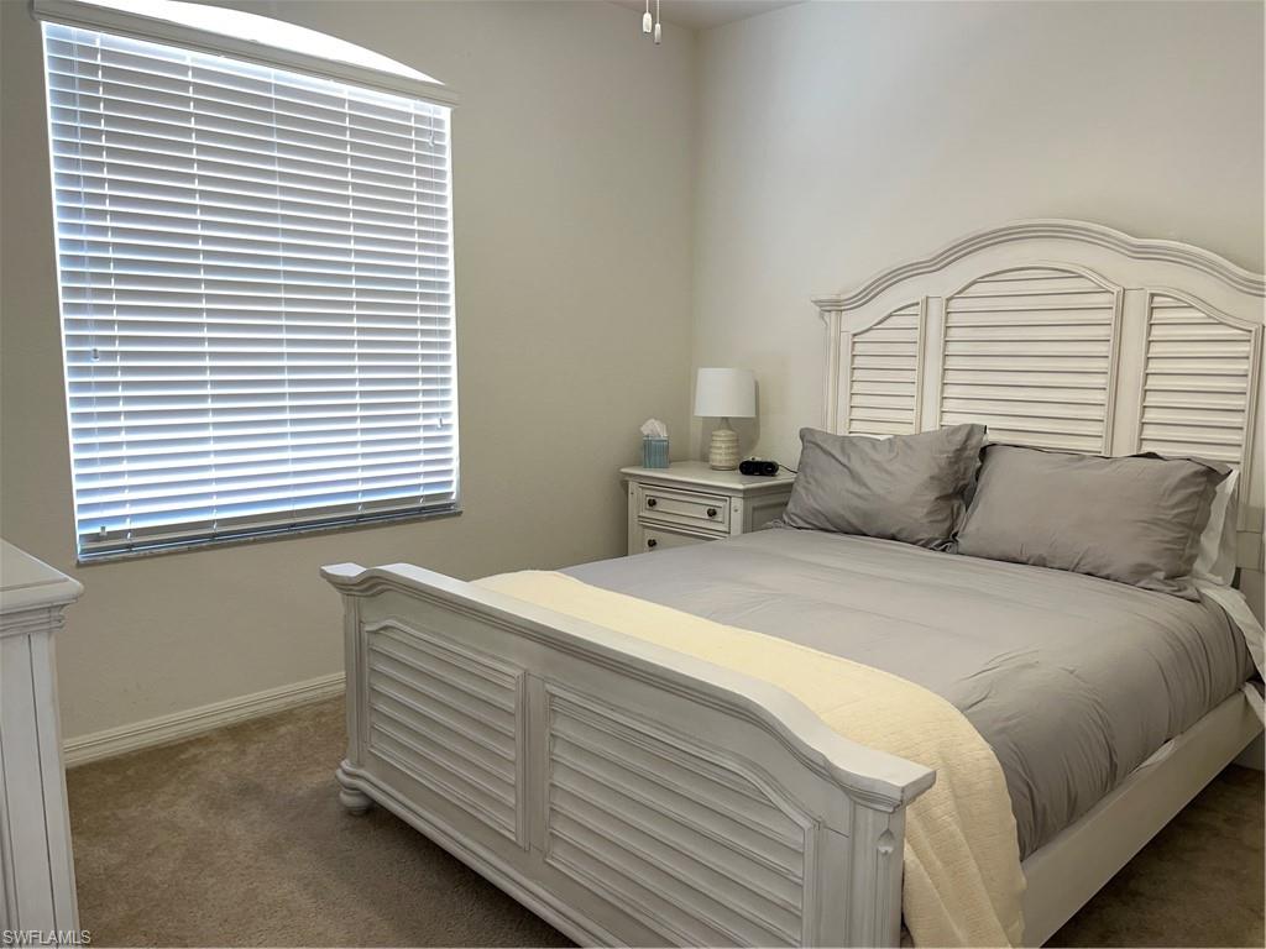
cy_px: 474
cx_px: 633
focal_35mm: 26
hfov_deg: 67.3
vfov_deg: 53.1
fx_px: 951
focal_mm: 5.1
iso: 32
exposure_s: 1/28
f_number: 1.6
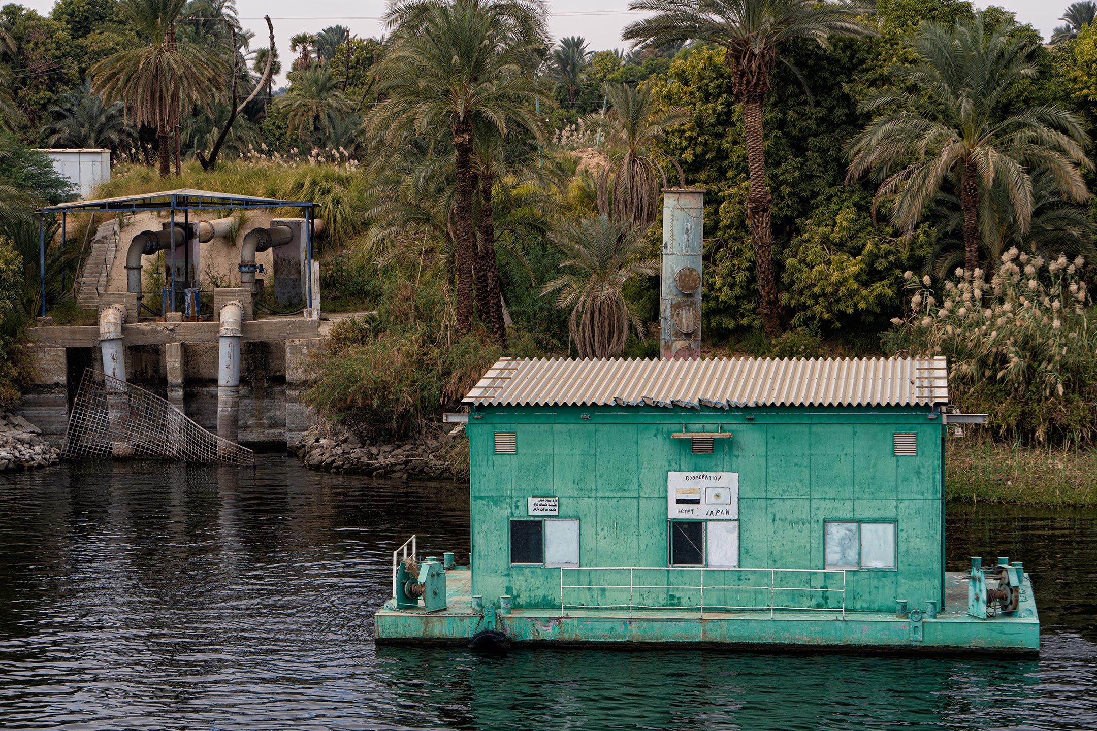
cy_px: 366
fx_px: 2651
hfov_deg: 23.4
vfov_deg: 15.7
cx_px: 548
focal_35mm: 87
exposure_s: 1/250
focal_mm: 58
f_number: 8
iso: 100
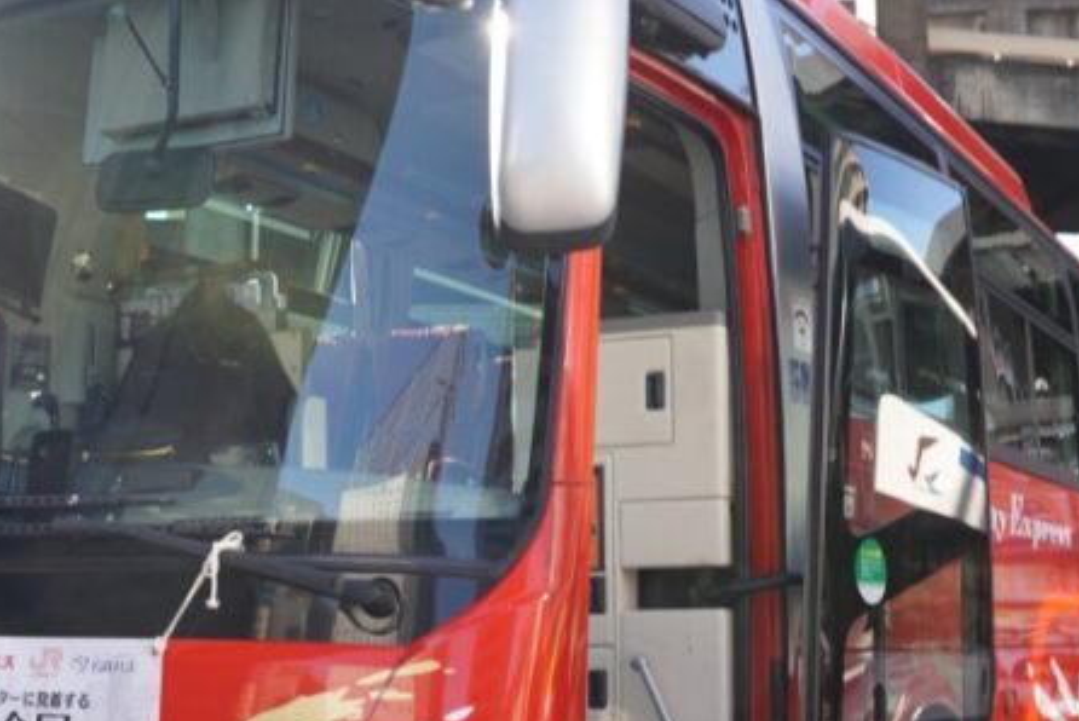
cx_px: 450
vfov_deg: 21.8
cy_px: 515
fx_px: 1859
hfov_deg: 32.3
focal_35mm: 62
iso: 100
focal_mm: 18
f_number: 8
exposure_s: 1/60
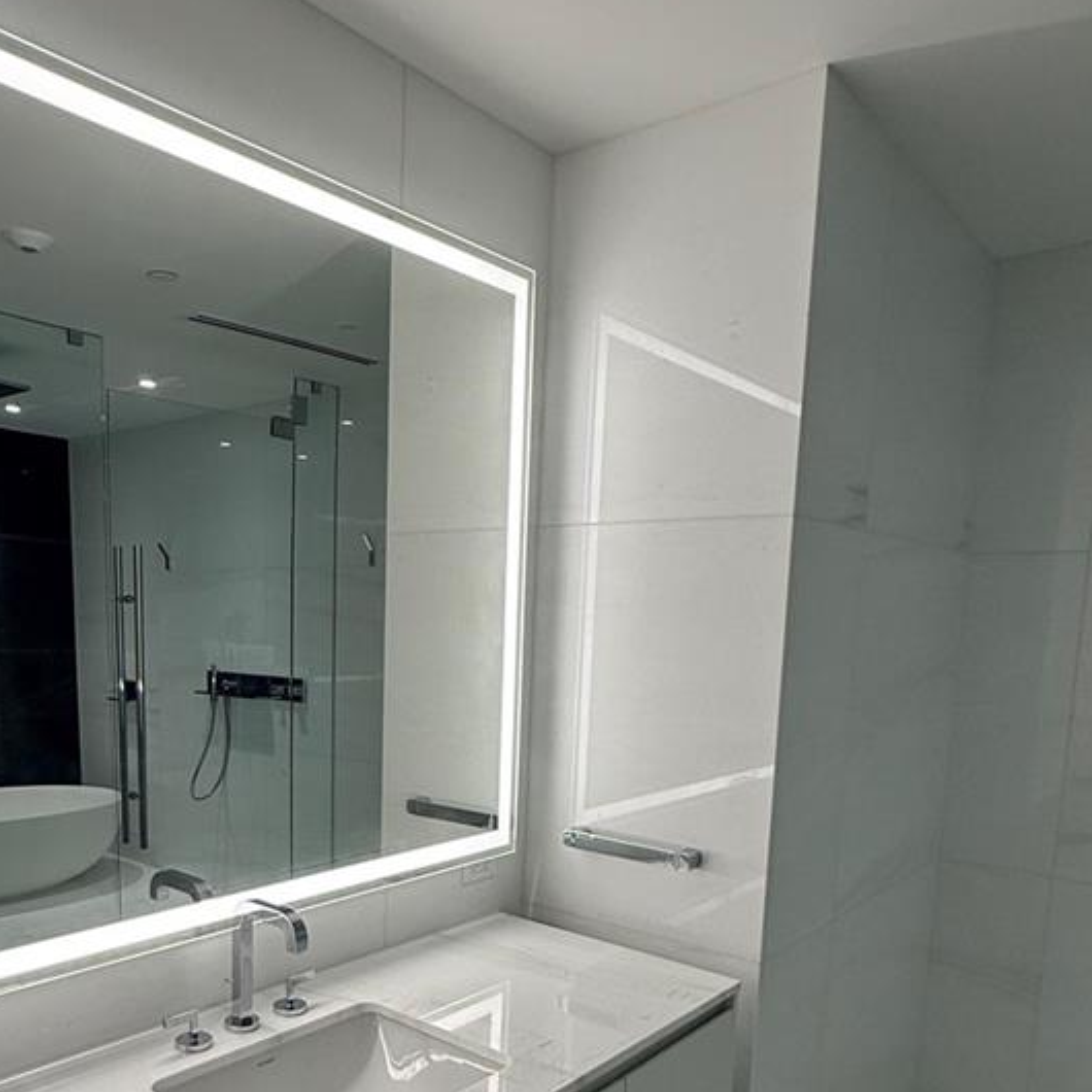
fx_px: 999
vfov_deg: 55.8
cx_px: 420
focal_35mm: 28
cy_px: 748
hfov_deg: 56.7
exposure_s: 1/123
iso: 64
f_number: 2.2
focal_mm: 2.22
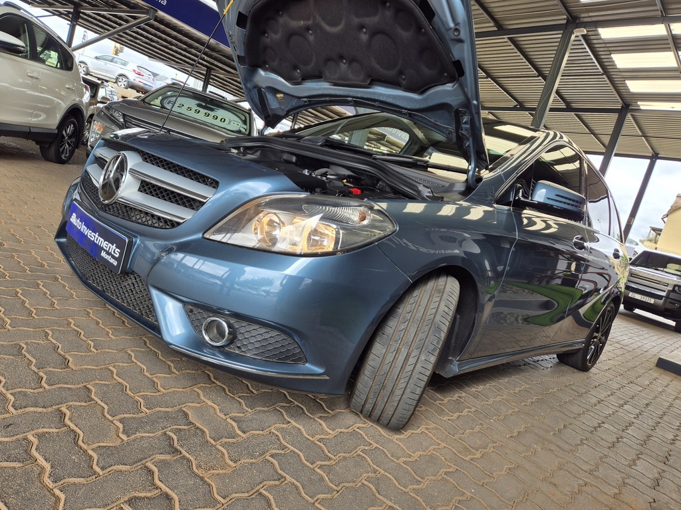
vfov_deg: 58.9
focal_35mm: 23
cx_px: 340
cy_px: 255
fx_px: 452
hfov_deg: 73.9
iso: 25
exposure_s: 1/180
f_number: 1.8
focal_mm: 5.4
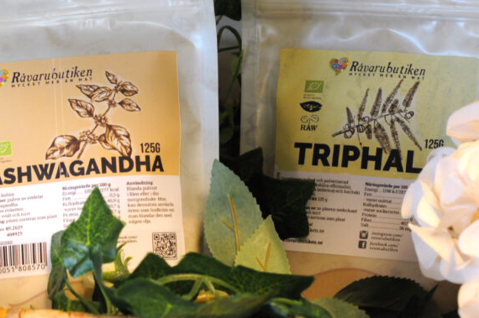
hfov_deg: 20.2
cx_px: 159
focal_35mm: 101
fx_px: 1343
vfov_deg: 13.5
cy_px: 148
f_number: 9
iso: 1400
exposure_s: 1/30
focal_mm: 50
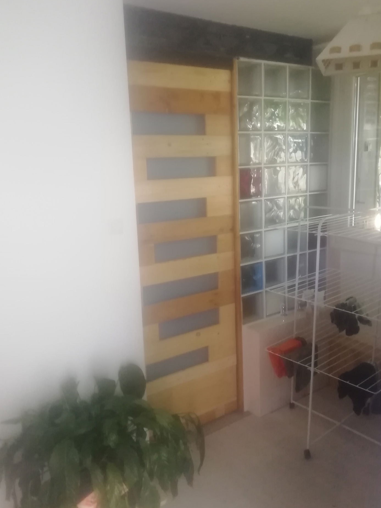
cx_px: 202
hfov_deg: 46.8
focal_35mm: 30
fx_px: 440
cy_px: 250
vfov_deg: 60.0
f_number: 2.2
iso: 320
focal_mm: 3.21
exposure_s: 1/25
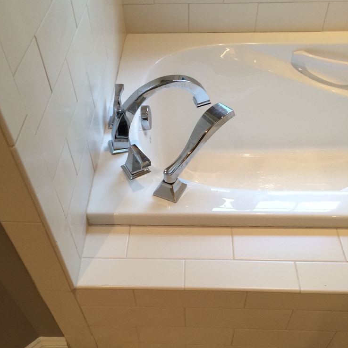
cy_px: 195
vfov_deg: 46.0
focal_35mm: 36
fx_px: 409
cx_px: 173
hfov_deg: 46.0
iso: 40
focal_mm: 4.12
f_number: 2.2
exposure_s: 1/40
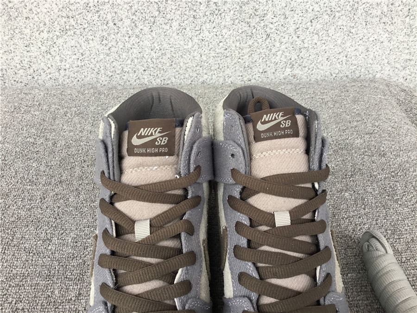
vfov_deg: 45.4
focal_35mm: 31
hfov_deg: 58.4
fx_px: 373
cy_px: 156
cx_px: 208
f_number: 2.4
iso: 32
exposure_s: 1/50
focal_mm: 3.3
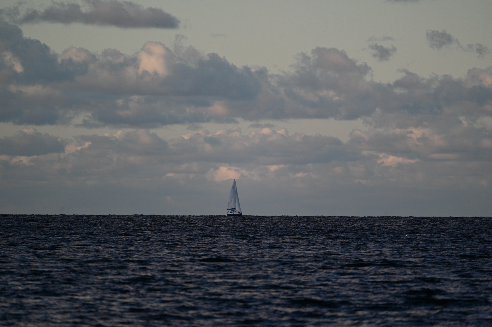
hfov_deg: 4.1
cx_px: 246
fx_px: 6829
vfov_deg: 2.7
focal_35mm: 500
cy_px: 164
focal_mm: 500
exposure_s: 1/200
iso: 100
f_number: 6.7
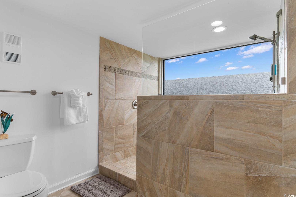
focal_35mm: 19
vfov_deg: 64.6
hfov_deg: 86.9
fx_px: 156
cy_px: 98
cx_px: 148
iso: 100
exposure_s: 1/20
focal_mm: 13
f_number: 4.8
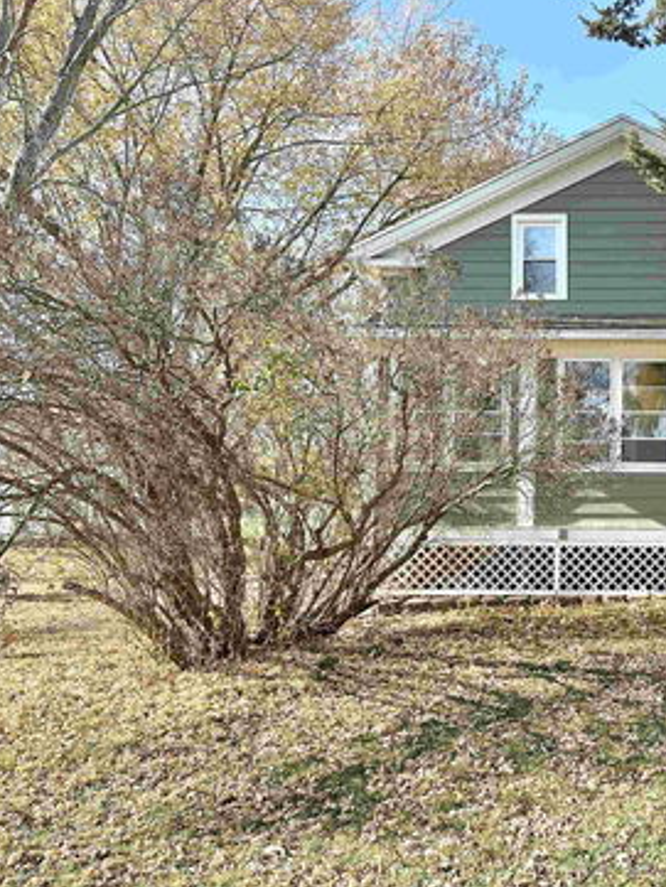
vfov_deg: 53.9
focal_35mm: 34
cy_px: 437
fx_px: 872
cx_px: 607
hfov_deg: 38.7
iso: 80
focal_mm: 6.86
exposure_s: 1/1304
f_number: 1.78
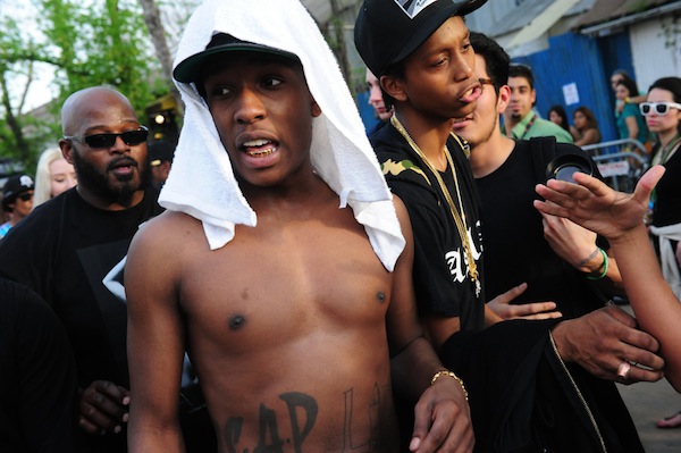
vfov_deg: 30.5
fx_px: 832
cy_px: 226
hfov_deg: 44.5
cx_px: 340
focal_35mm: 44
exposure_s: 1/800
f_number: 6.3
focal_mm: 44
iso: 2000
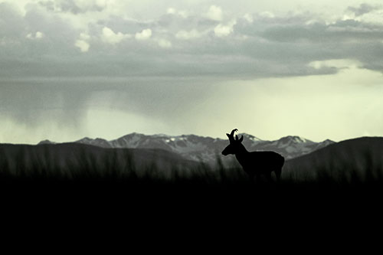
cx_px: 192
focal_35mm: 490
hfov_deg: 4.2
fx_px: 5211
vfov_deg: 2.8
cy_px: 128
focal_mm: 490
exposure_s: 1/500
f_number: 11
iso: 2500
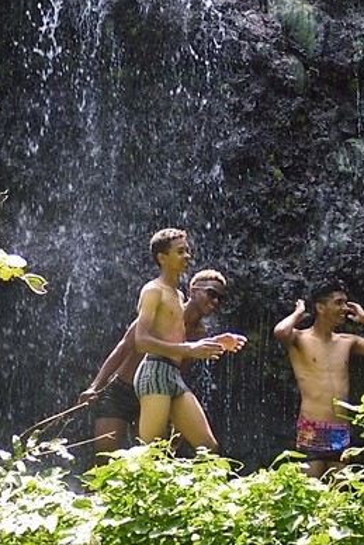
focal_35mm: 433
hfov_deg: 3.2
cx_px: 666
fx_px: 6561
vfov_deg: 4.6
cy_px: -799
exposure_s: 1/250
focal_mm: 70
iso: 400
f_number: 6.3
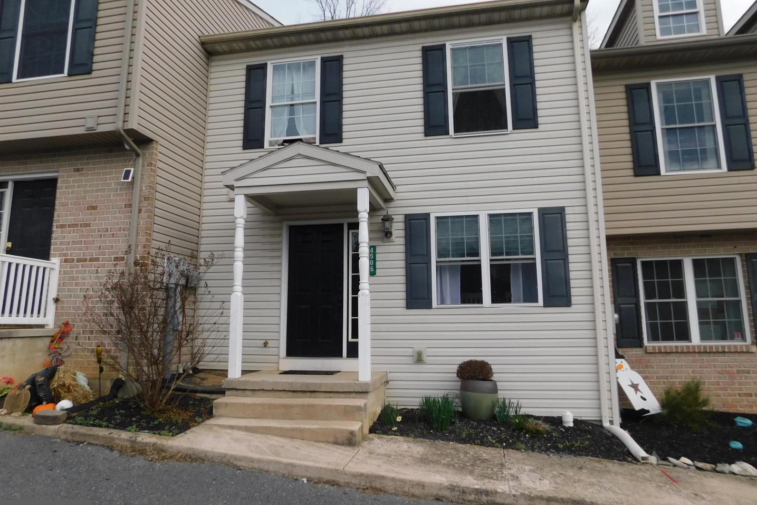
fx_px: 505
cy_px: 245
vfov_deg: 53.1
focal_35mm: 24
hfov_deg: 73.7
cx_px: 378
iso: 125
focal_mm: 4
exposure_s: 1/400
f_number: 6
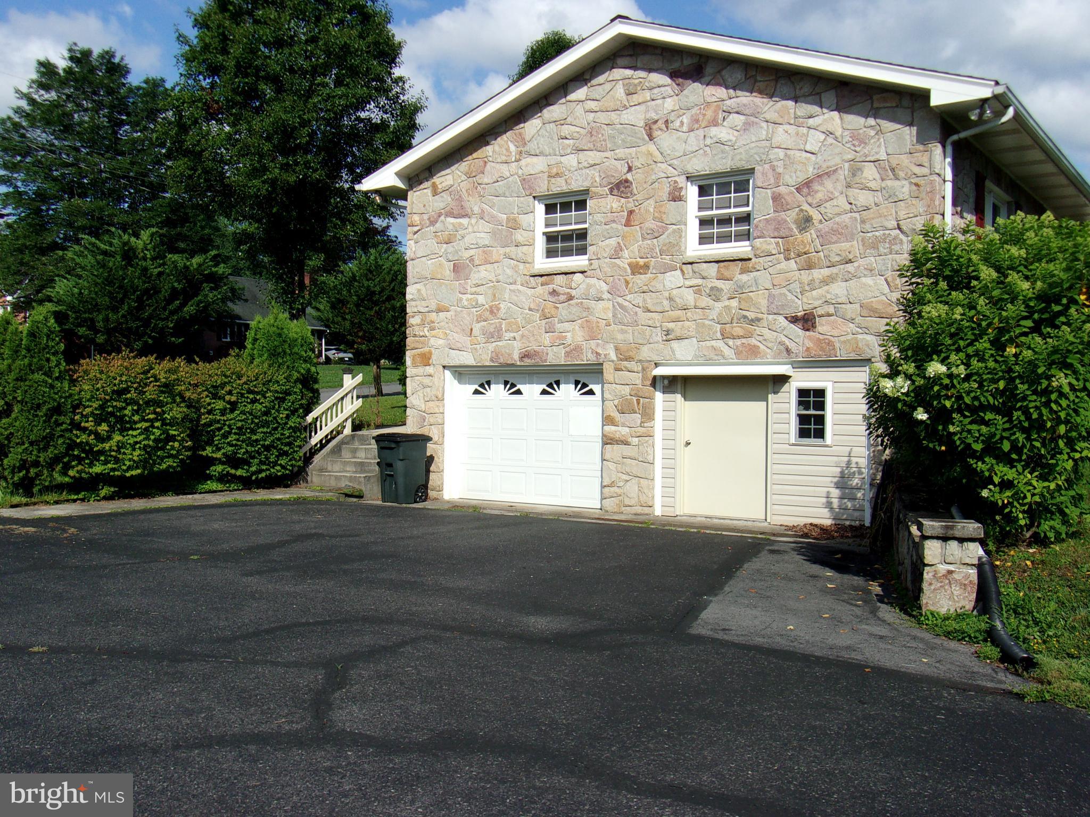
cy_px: 408
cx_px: 545
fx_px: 1071
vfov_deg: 41.8
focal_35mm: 34
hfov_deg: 54.0
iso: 80
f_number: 11.6
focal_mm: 6.1
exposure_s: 1/100
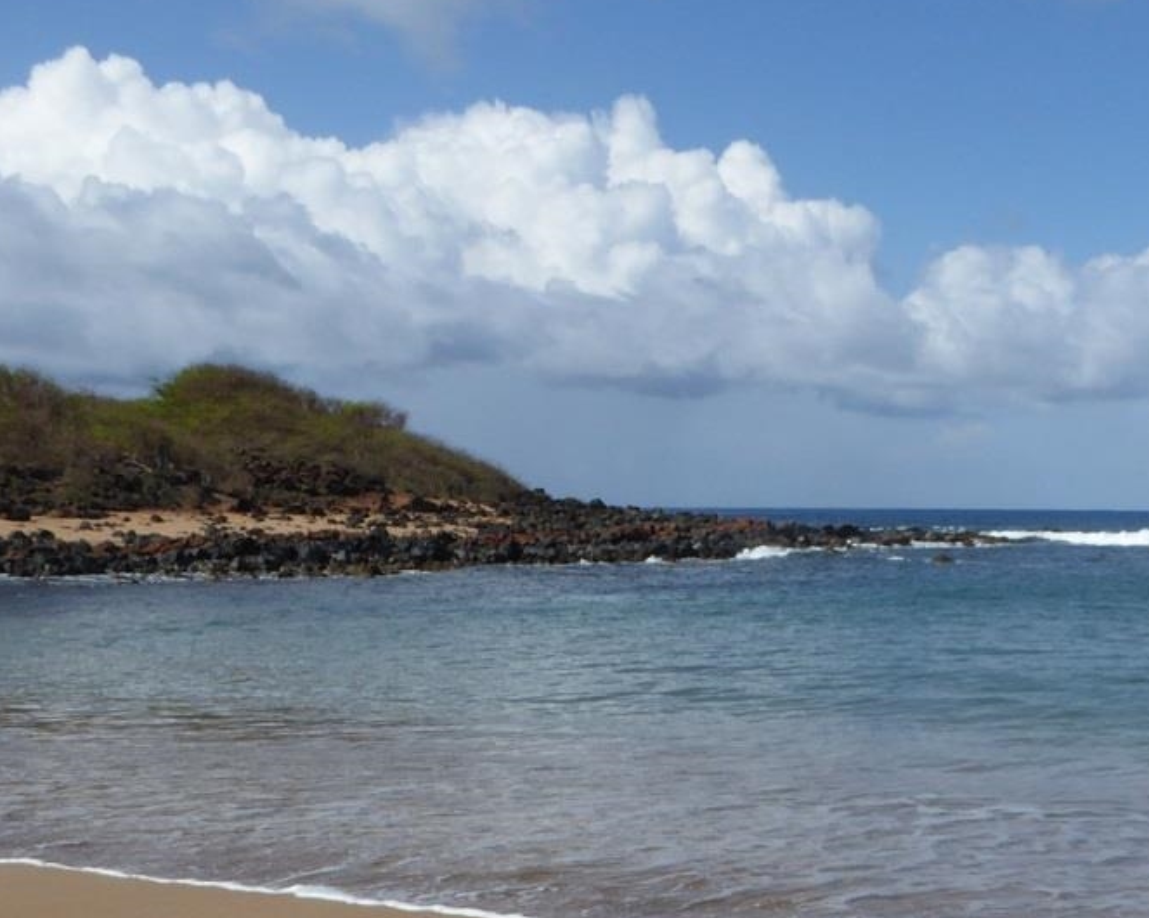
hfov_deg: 33.5
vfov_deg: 28.1
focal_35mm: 53
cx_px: 1033
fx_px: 1802
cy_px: 701
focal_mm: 4.3
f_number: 4
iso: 100
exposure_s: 1/1300
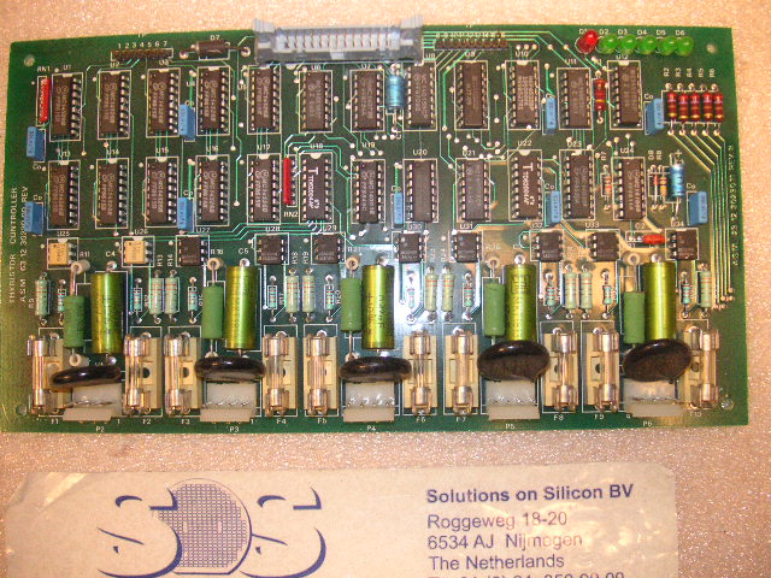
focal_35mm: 37
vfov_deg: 38.7
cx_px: 386
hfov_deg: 50.1
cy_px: 289
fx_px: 824
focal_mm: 6.1
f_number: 2.8
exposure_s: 1/45
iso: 160
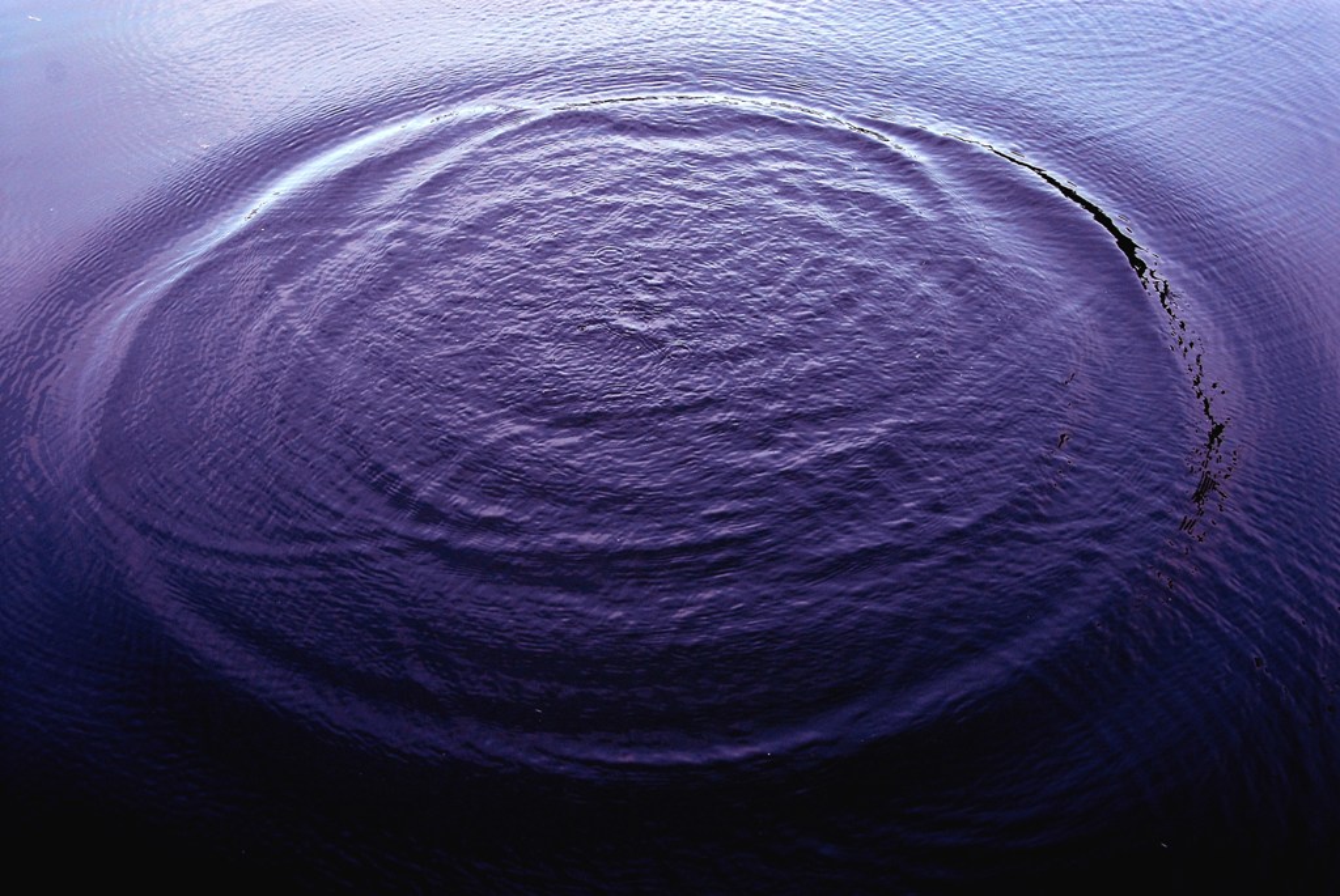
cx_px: 670
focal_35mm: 52
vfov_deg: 25.8
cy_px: 448
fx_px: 1956
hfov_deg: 37.8
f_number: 7.1
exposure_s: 1/180
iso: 200
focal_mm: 35
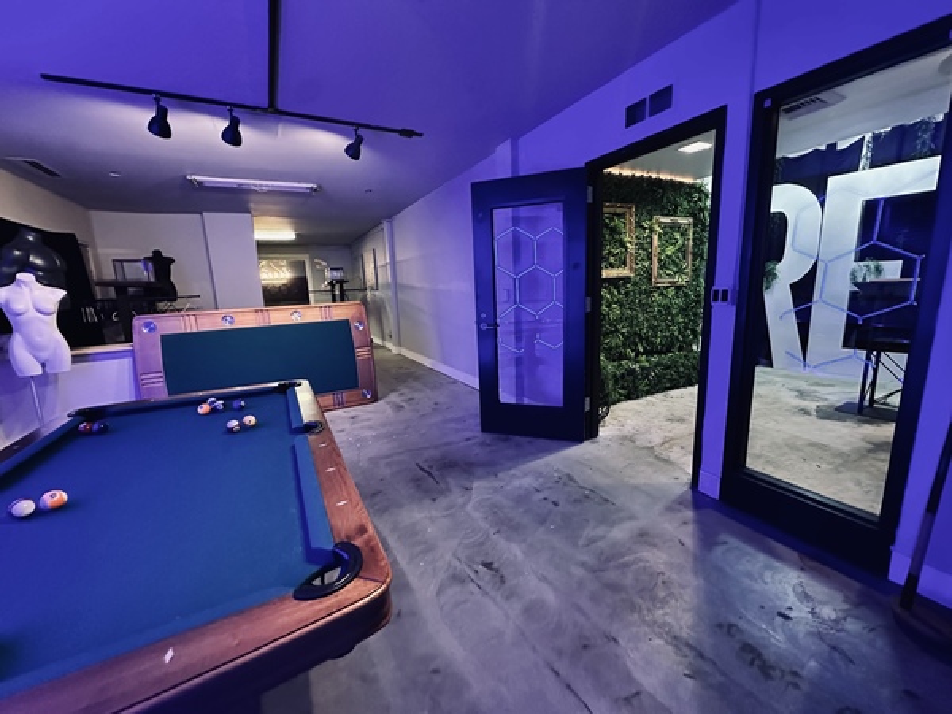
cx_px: 476
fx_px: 385
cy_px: 357
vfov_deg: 85.7
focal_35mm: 14
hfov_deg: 102.1
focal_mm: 2.22
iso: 1000
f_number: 2.2
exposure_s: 1/60
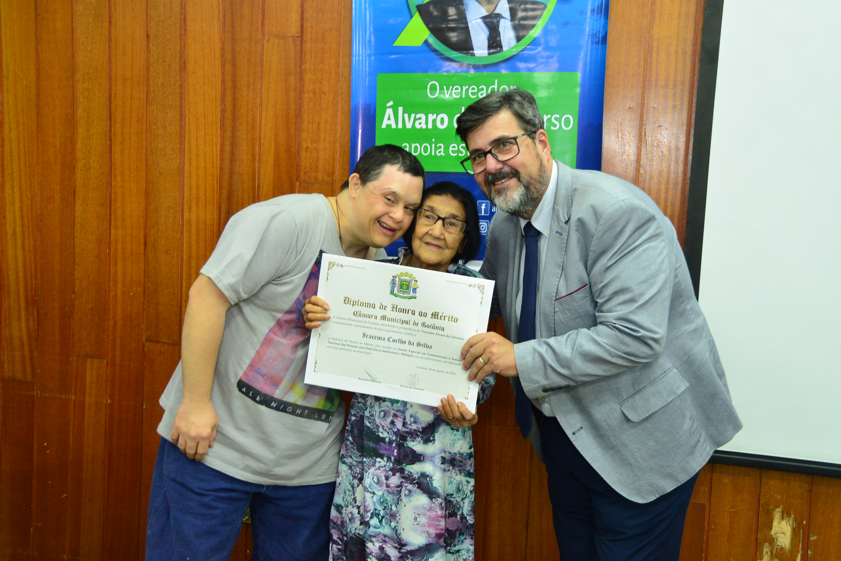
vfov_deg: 31.9
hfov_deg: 46.4
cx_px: 420
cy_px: 280
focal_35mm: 42
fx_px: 981
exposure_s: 1/60
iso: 2000
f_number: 5.6
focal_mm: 42
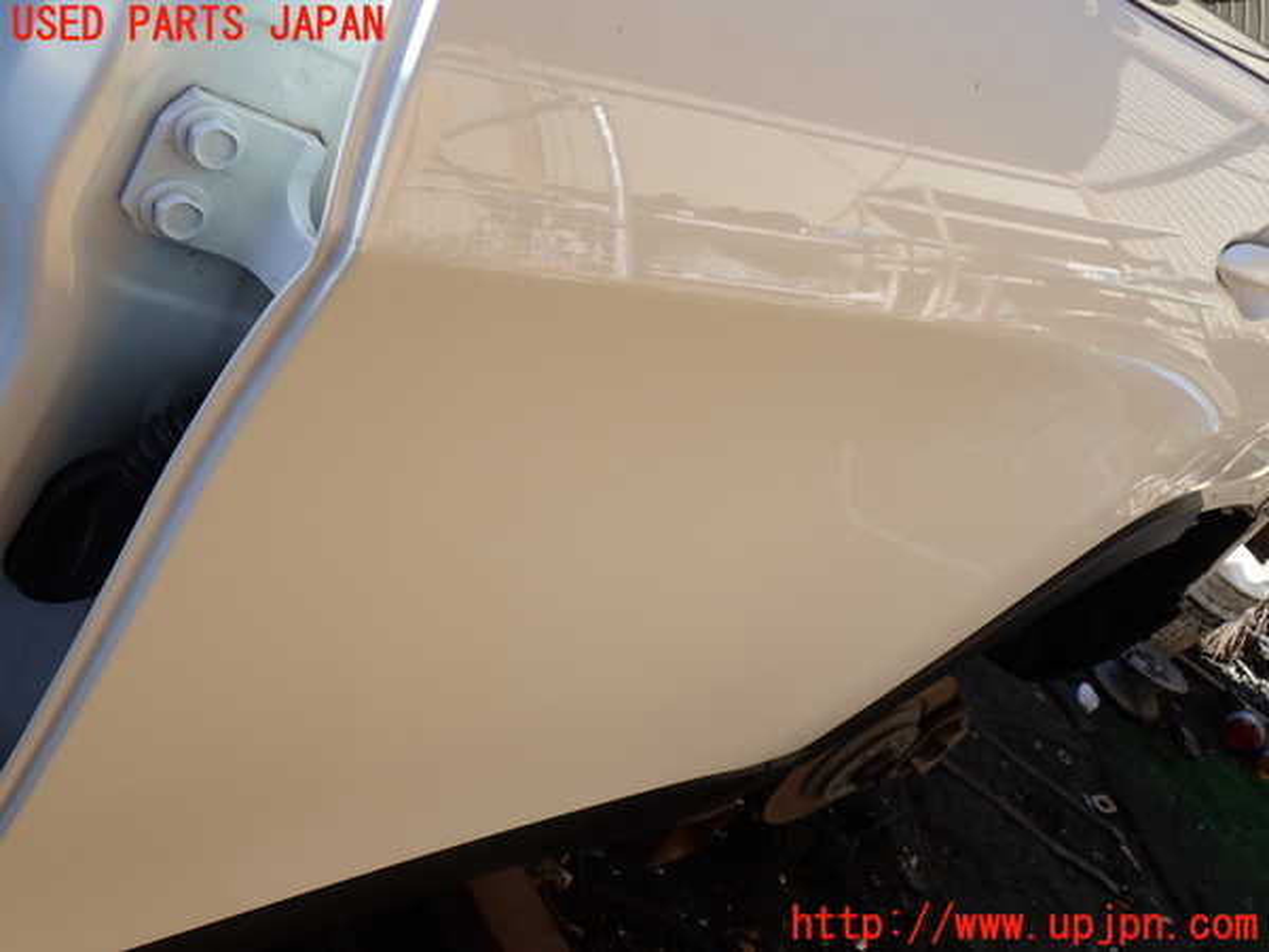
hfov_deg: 60.0
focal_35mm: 30
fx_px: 1100
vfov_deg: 46.8
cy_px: 476
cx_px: 634
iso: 100
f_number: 3.2
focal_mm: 5.4
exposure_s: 1/320
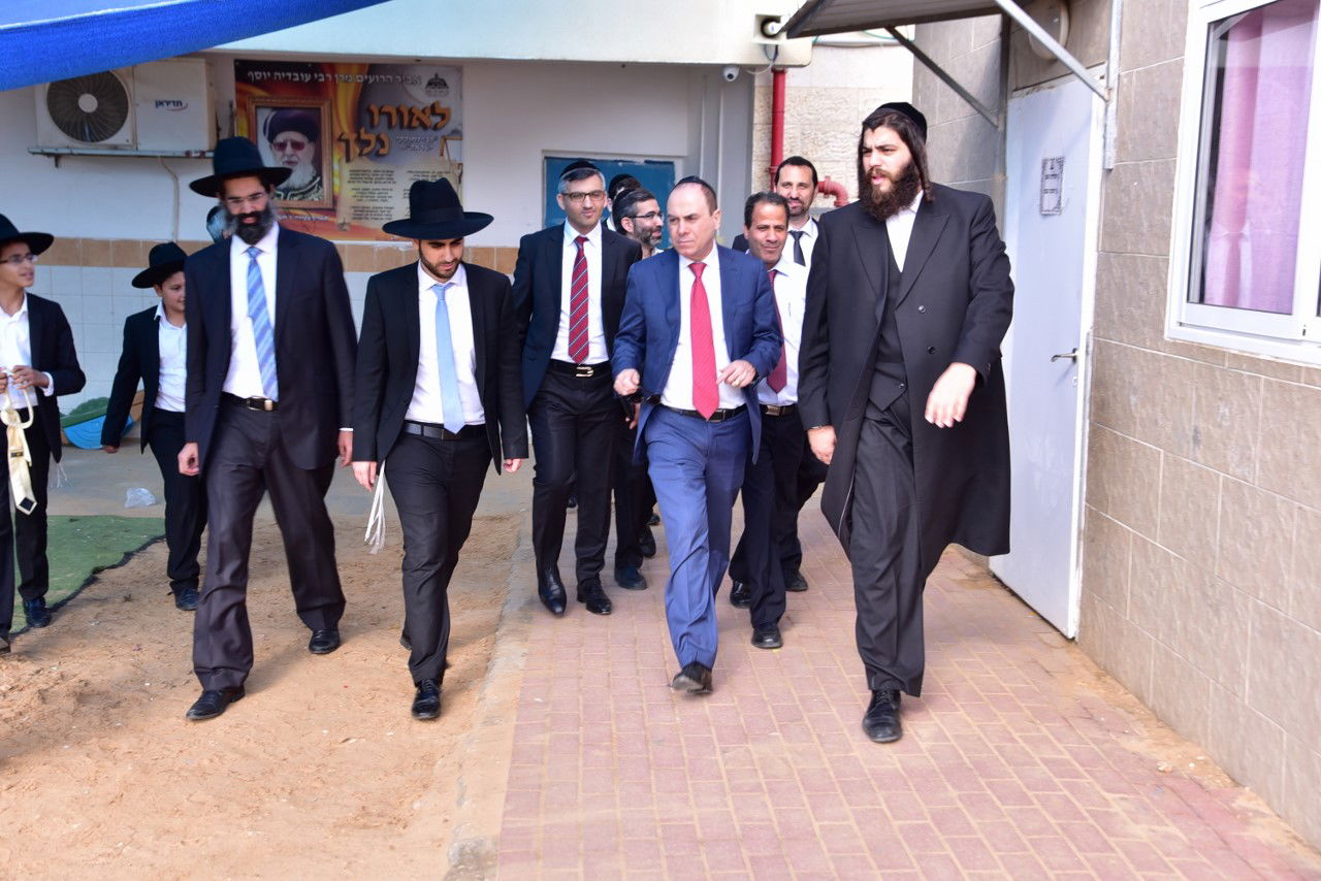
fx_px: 1615
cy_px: 440
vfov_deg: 30.5
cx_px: 660
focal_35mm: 44
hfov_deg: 44.5
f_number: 9
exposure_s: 1/100
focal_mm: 44
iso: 250
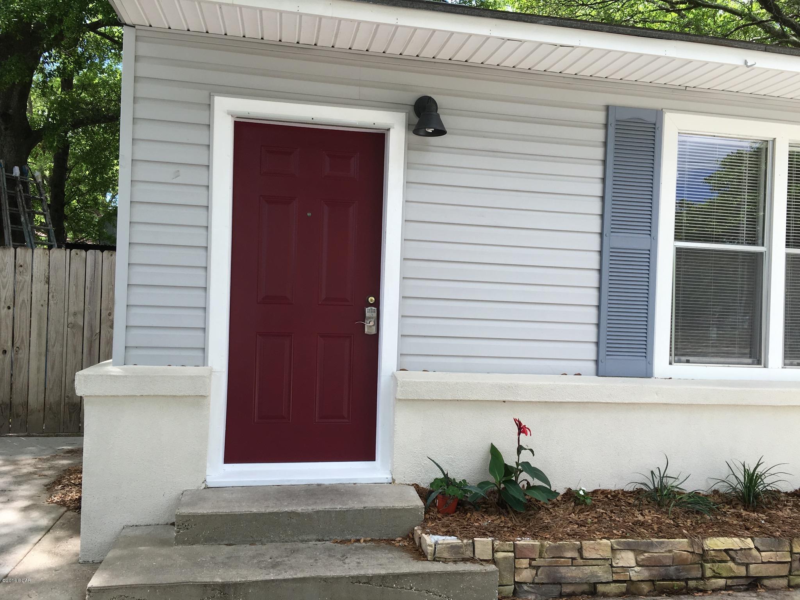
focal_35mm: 29
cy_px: 300
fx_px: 670
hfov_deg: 61.7
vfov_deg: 48.2
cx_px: 400
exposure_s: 1/370
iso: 25
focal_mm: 4.15
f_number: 2.2
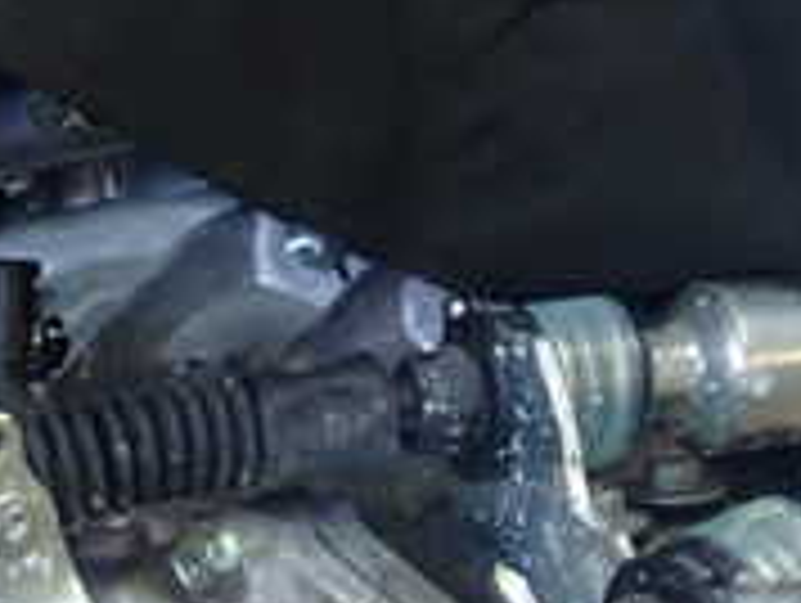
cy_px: 994
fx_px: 2340
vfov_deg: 13.5
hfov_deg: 18.7
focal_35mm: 101
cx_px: -63
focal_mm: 5.4
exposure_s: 1/30
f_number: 2.3
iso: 200
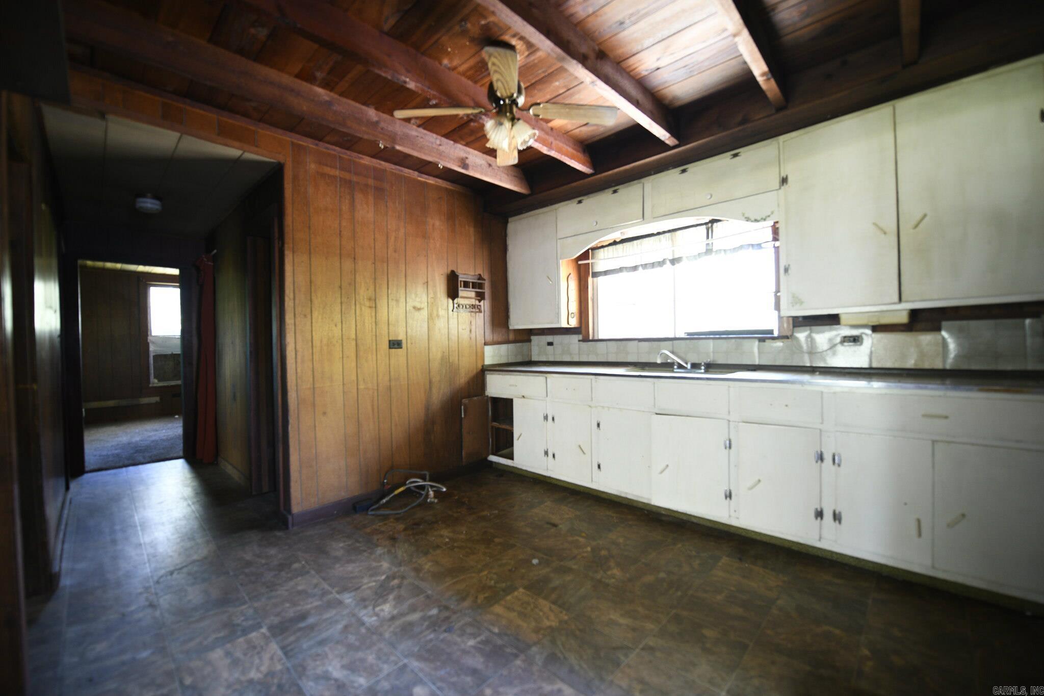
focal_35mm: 14
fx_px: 406
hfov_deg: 104.3
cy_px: 348
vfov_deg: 81.2
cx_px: 522
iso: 720
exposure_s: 1/15
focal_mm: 14
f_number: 2.8
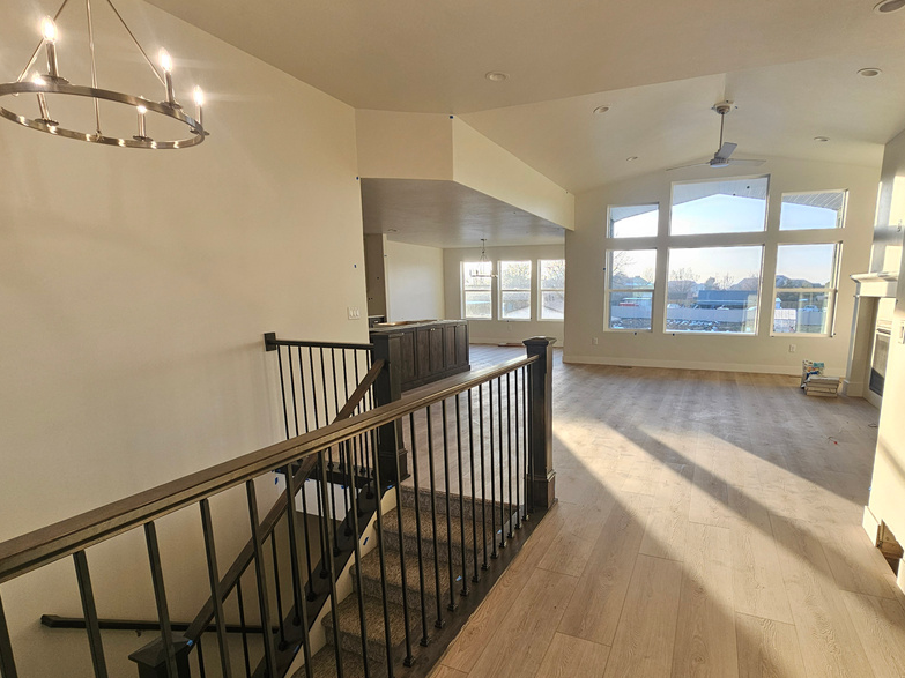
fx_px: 444
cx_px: 506
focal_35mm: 17
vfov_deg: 74.5
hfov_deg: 90.6
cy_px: 370
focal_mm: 2.2
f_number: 2.2
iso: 64
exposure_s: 1/77.4
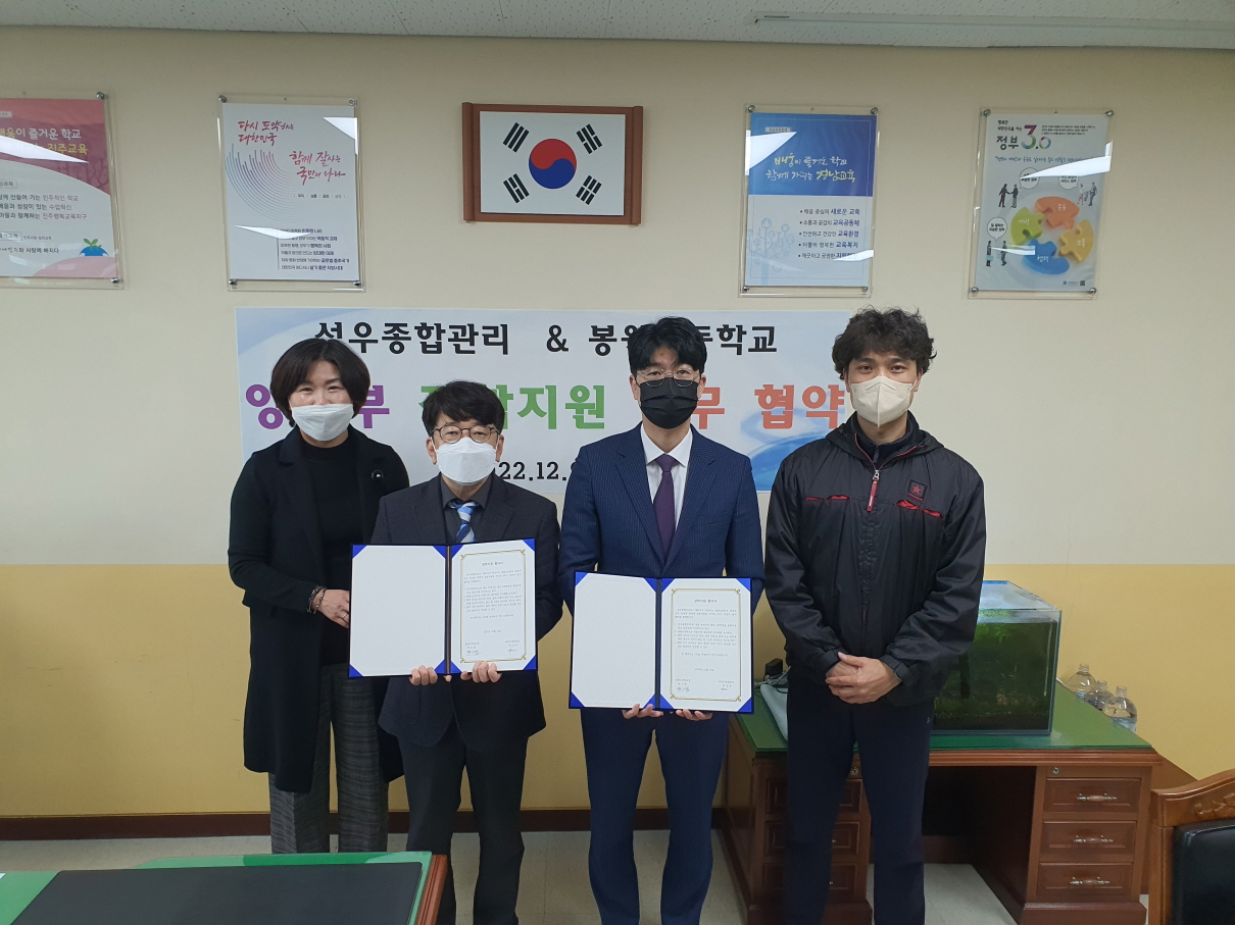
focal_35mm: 26
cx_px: 618
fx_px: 927
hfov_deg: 67.3
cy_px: 462
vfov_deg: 53.0
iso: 125
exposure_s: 1/120
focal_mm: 4.3
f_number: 2.4
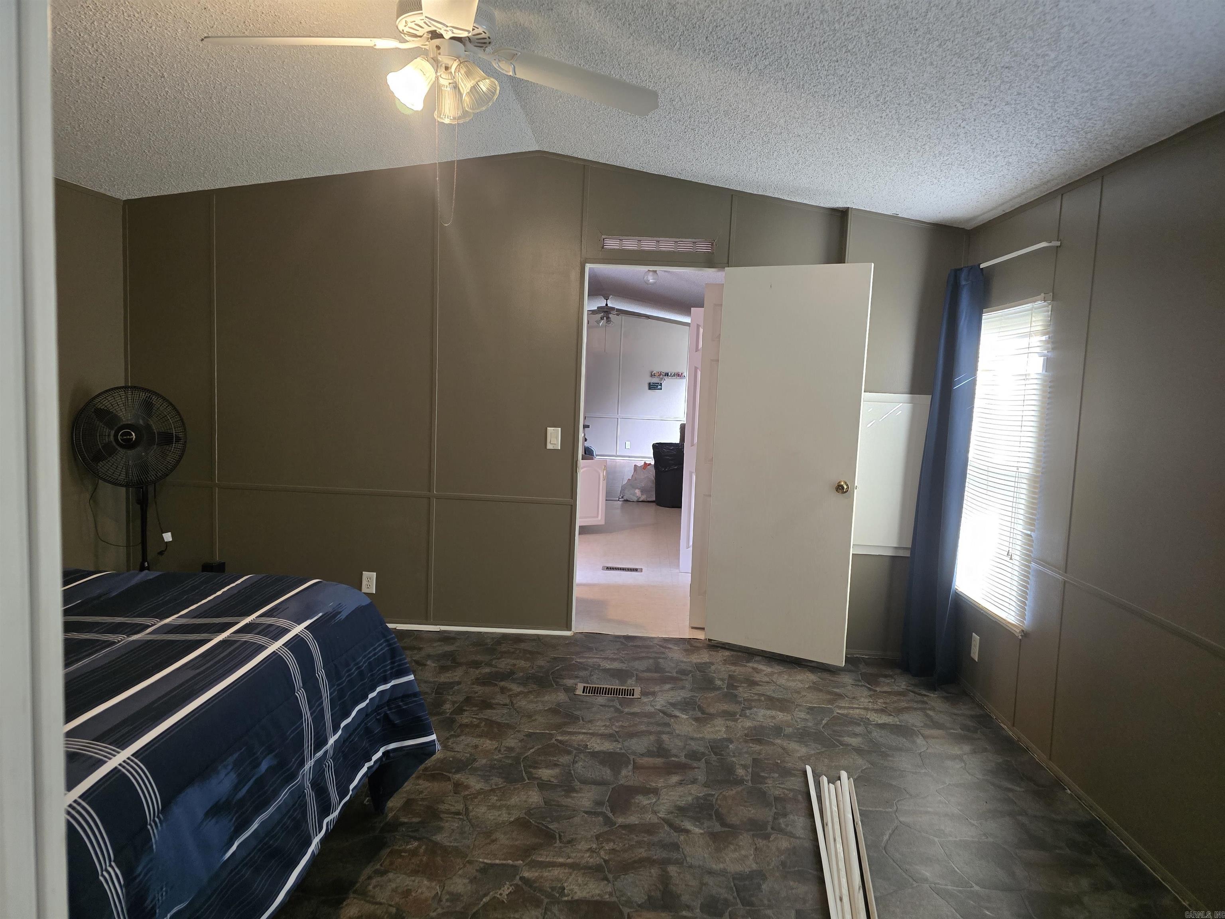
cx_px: 612
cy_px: 460
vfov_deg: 58.9
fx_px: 814
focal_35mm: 23
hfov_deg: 73.9
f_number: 1.7
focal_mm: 6.3
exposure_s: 1/120
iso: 1000
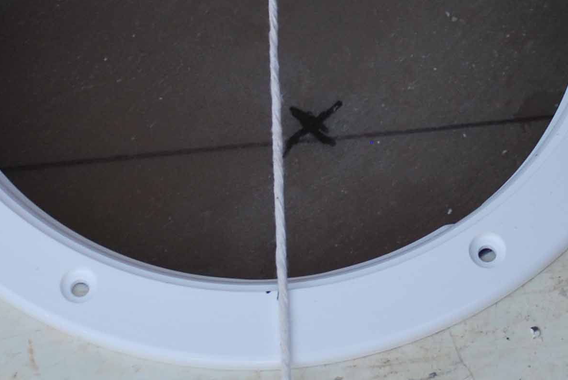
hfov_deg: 11.5
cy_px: 76
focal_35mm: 177
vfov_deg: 7.8
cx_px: 506
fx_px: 2796
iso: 200
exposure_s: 1/125
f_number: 5.3
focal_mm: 36
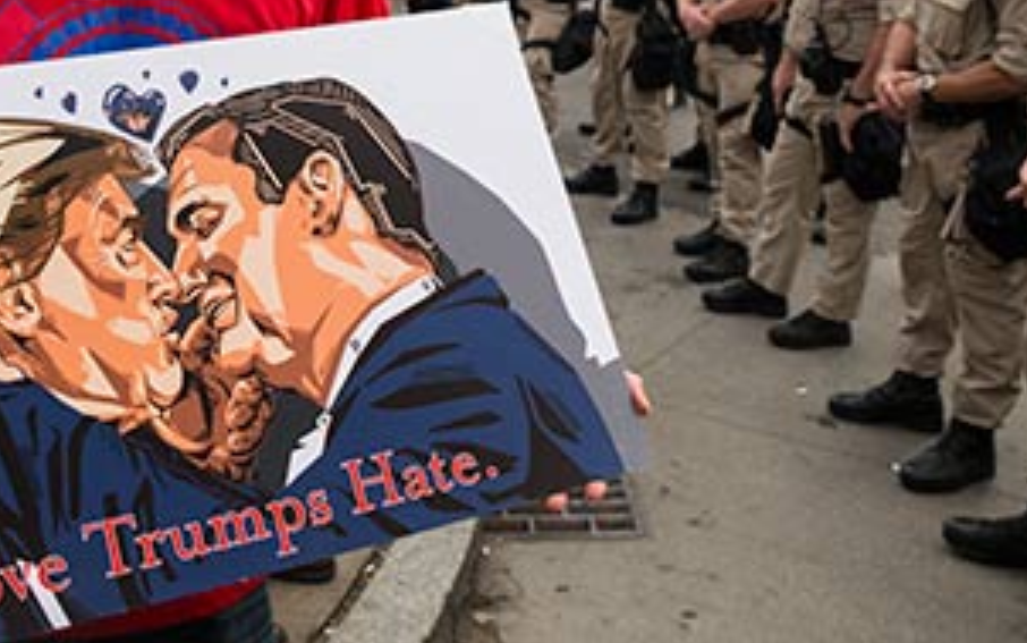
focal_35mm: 47
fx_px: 1316
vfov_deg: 26.4
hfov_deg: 40.0
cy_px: 53
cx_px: 133
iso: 640
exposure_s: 1/350
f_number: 5.6
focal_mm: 24
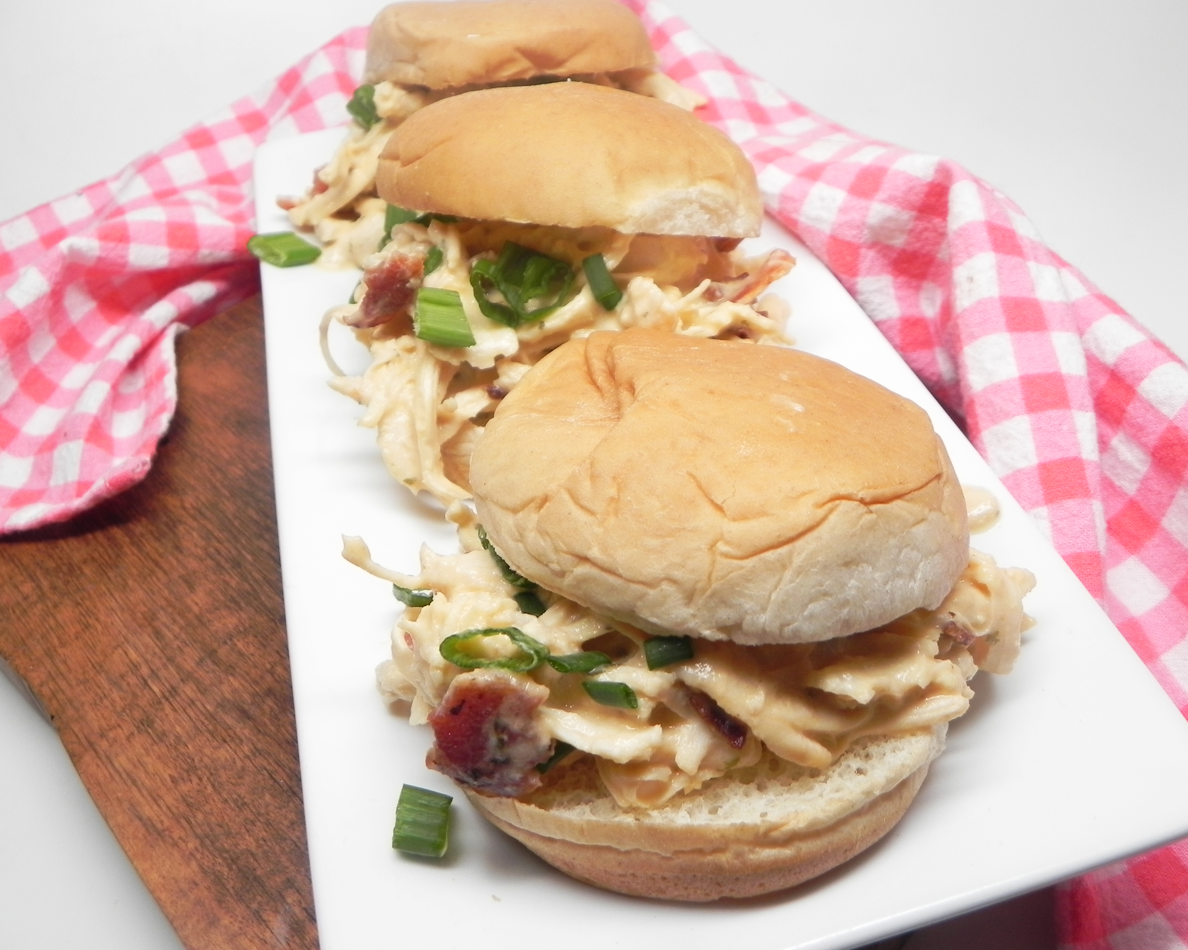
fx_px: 1090
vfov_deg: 47.1
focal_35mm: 31
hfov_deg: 57.2
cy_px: 482
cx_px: 589
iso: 160
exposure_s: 1/47.2
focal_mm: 5.2
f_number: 2.8
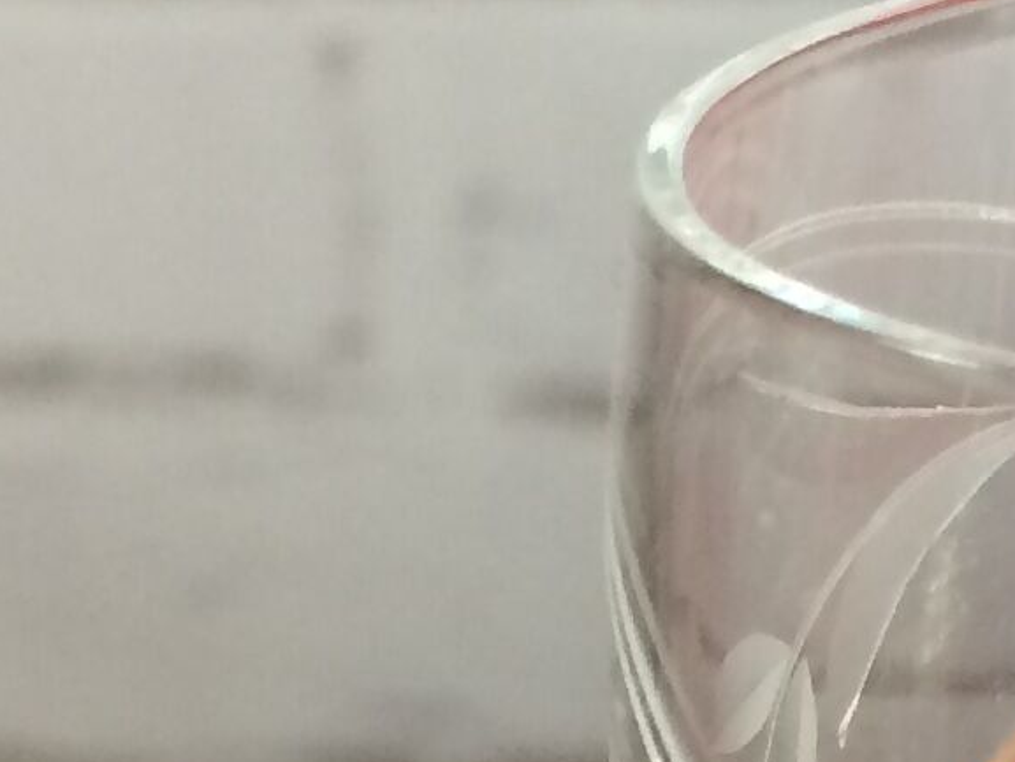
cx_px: 1033
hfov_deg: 11.9
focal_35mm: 164
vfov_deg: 8.8
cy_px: 1167
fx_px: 4810
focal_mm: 4.15
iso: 64
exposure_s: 1/33
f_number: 2.2
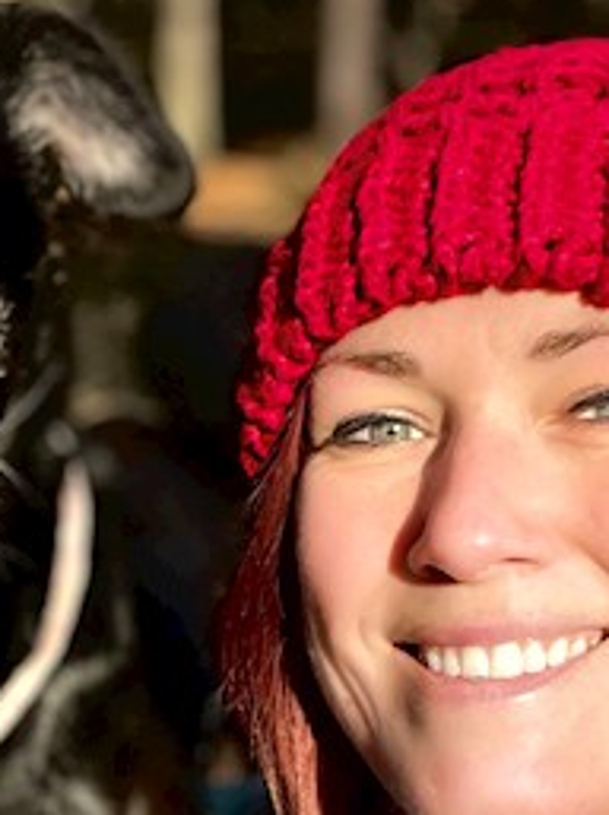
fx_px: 1834
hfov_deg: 18.7
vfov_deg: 24.4
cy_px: 731
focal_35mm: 78
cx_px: 114
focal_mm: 2.71
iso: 32
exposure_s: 1/693
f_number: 2.2
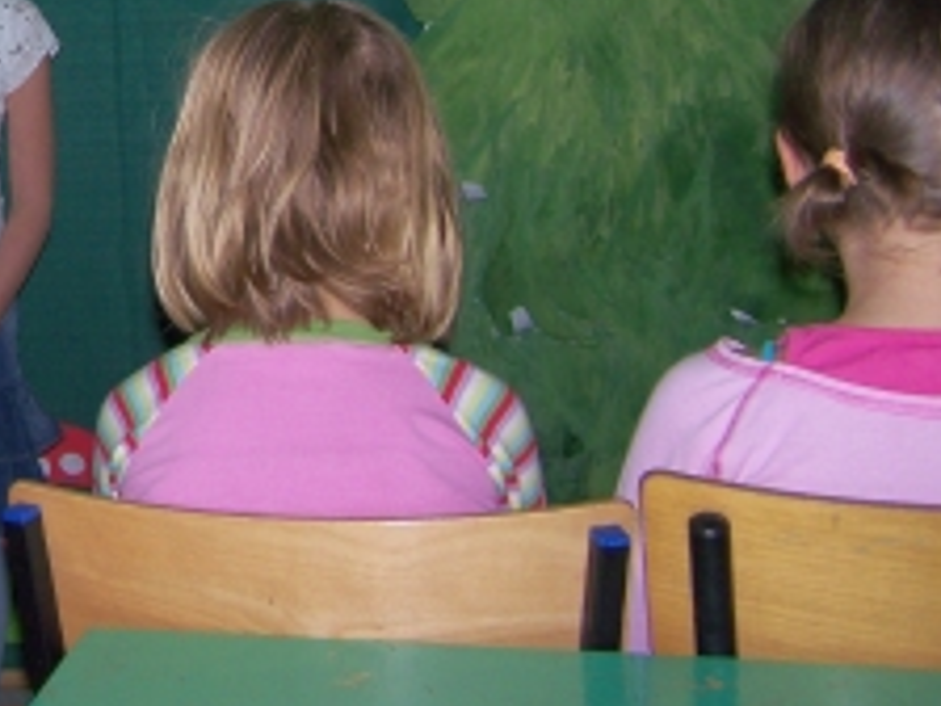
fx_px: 2447
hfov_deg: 20.6
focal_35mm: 90
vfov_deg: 16.1
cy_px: 2
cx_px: -139
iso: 80
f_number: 2.8
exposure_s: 1/60
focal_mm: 6.3
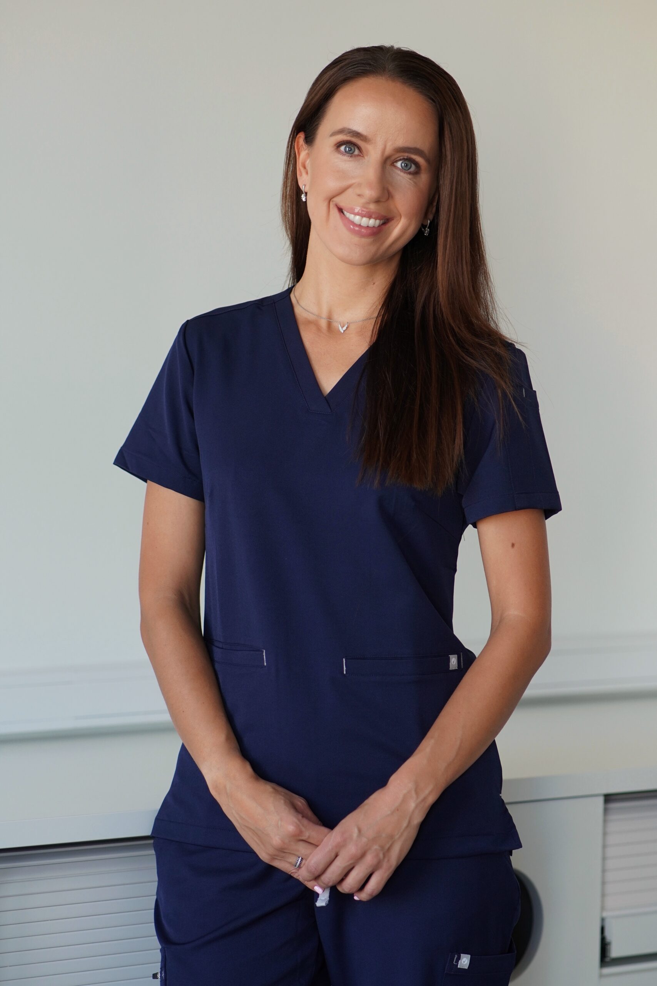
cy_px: 493
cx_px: 328
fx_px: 3490
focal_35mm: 128
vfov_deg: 16.1
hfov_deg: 10.8
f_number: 2
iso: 320
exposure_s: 1/250
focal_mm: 85
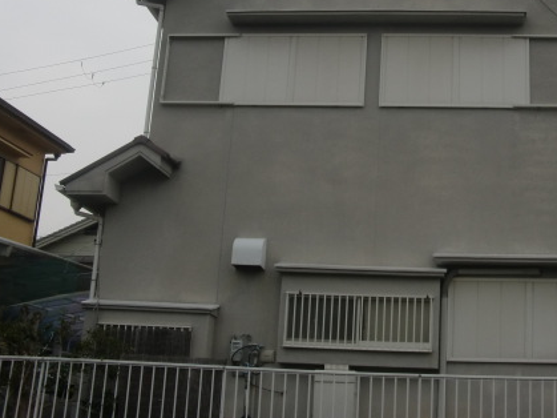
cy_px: 108
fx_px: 933
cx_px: 411
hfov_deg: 32.7
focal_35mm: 58
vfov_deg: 24.9
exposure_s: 1/500
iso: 64
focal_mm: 6.66
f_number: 3.9
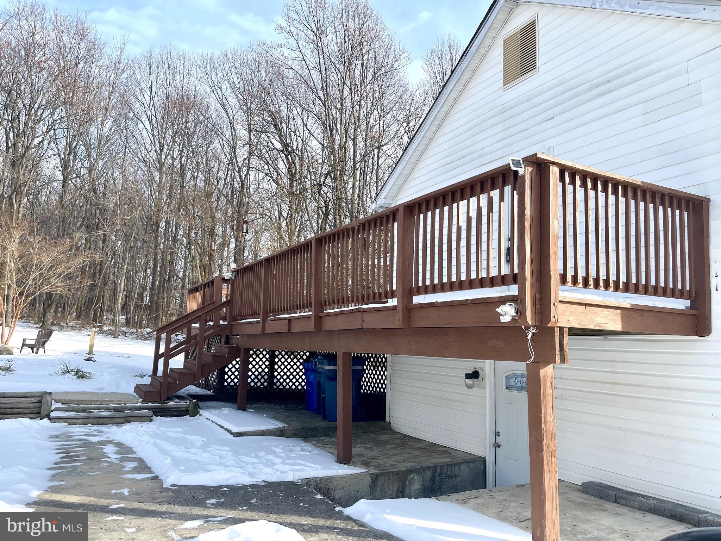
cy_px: 270
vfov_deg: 54.9
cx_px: 360
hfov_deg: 69.4
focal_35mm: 25
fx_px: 521
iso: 32
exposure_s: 1/1852
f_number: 1.6
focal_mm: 5.1
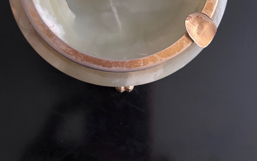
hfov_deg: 52.7
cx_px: 129
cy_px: 12
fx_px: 259
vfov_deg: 32.5
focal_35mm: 37
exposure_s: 1/37
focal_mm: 5.1
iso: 640
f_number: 1.6
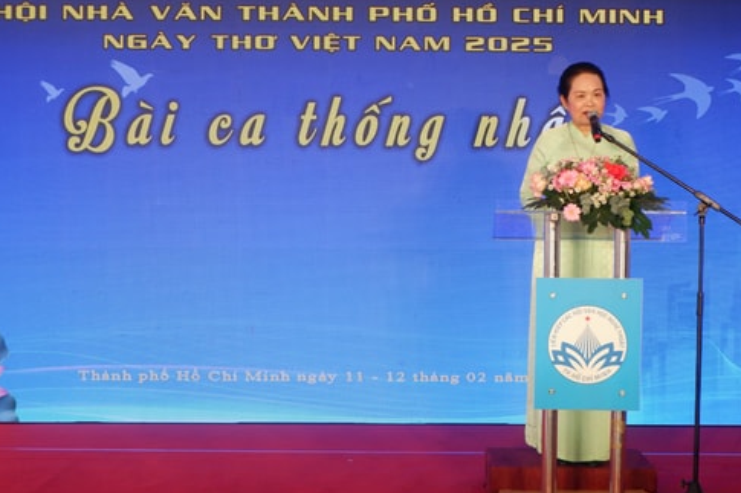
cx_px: 399
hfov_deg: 33.9
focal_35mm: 59
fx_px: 1214
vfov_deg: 23.0
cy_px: 235
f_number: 5
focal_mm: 35.3
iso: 320
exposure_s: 1/105
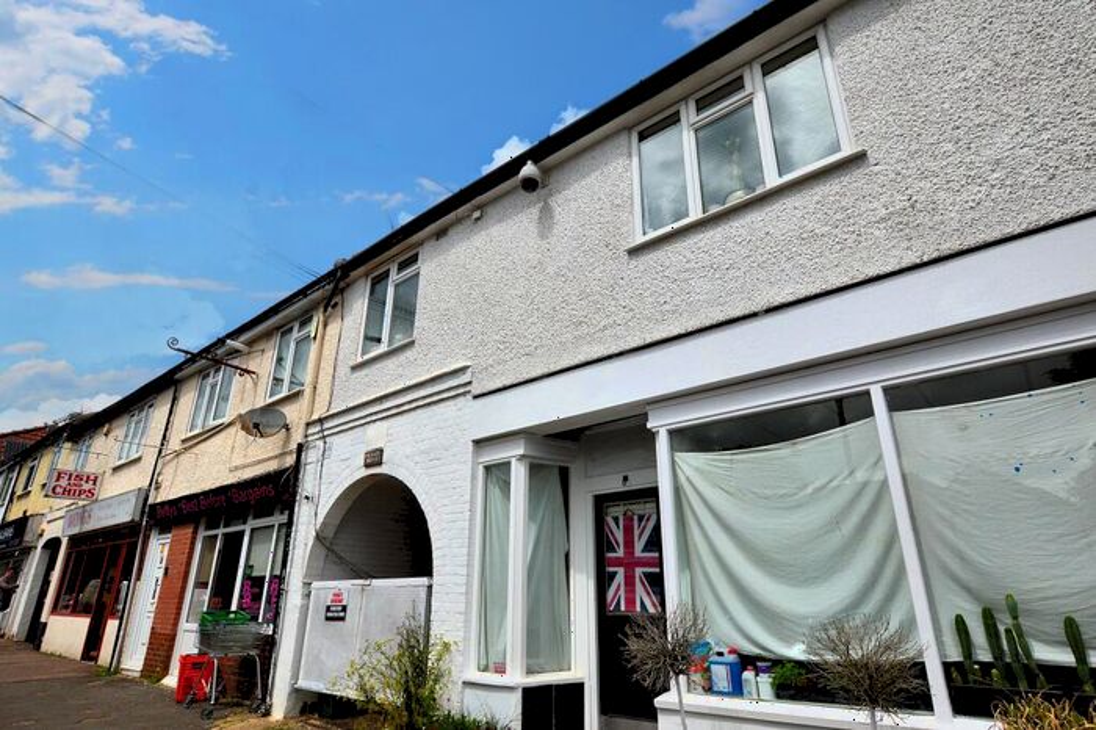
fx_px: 593
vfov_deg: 63.2
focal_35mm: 20
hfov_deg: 85.4
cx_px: 548
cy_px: 365
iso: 200
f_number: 11
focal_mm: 13
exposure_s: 1/500
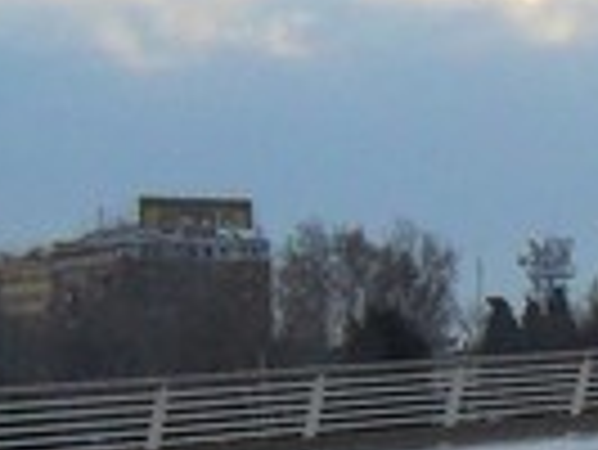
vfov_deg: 9.1
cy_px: 418
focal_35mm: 162
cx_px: 1367
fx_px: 2801
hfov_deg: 10.7
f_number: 3.5
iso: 100
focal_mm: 4.9
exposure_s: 1/750
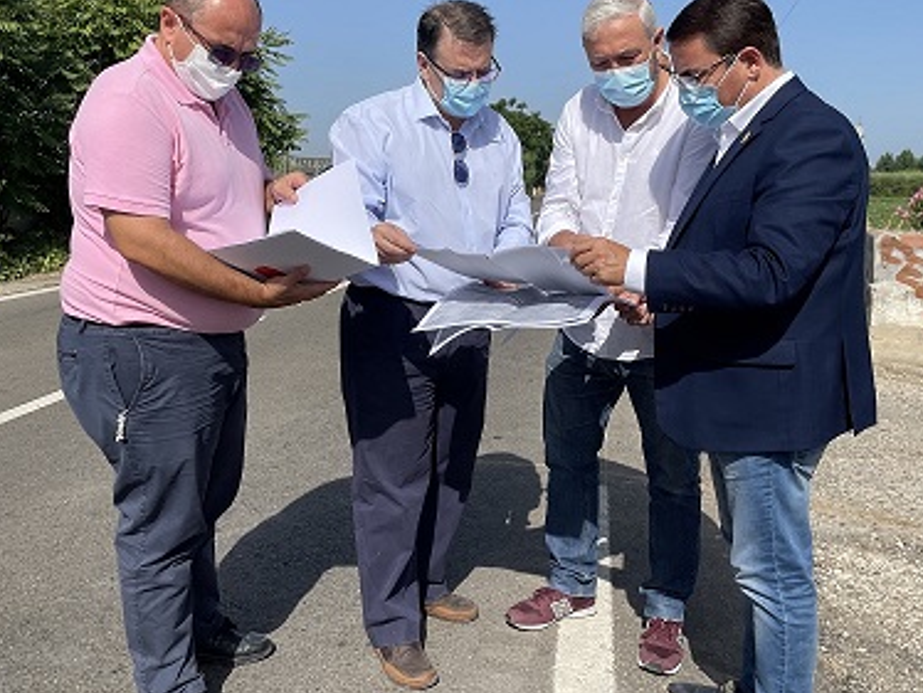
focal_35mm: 35
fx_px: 934
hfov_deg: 52.6
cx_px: 471
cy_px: 306
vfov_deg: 40.7
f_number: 1.6
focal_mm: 4.2
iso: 32
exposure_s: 1/4651
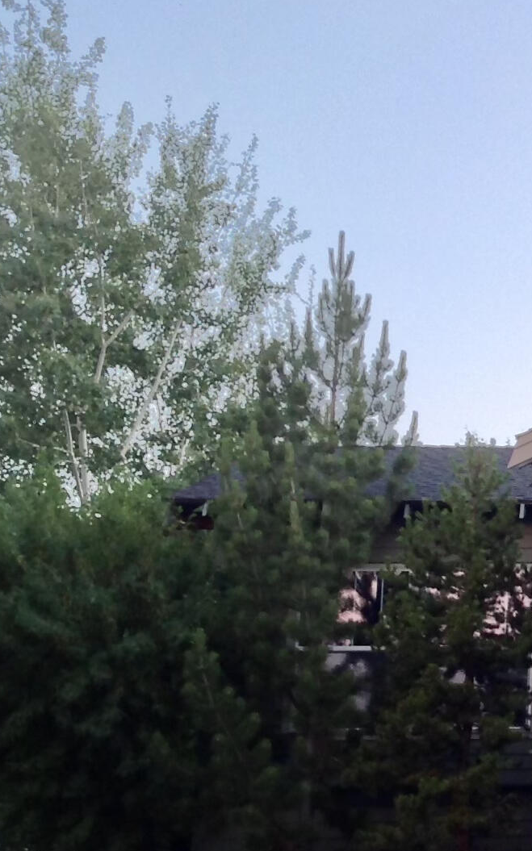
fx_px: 2112
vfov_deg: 22.6
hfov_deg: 13.0
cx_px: 951
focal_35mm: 91
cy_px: 644
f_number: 2.4
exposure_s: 1/15
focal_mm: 4.28
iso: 64
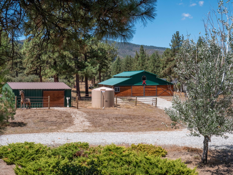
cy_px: 88
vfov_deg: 25.2
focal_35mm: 58
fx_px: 390
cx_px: 116
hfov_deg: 33.2
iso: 200
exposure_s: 1/1000
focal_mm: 29
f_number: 13
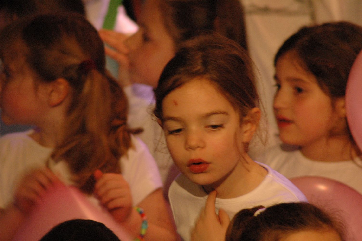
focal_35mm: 450
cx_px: 181
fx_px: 4521
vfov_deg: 3.0
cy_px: 120
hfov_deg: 4.6
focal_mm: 300
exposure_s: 1/15
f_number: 5.6
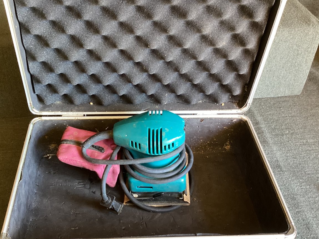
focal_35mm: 41
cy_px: 114
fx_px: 378
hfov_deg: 45.6
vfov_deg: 35.1
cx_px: 134
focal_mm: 3.3
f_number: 2.4
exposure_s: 1/50
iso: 250
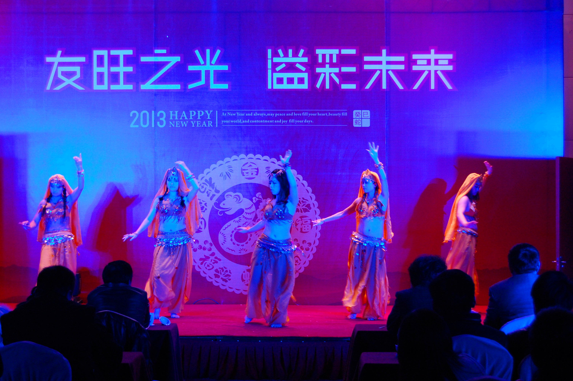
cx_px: 286
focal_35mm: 69
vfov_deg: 19.7
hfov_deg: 29.3
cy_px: 190
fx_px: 1097
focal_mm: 46
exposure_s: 1/25
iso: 800
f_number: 5.3
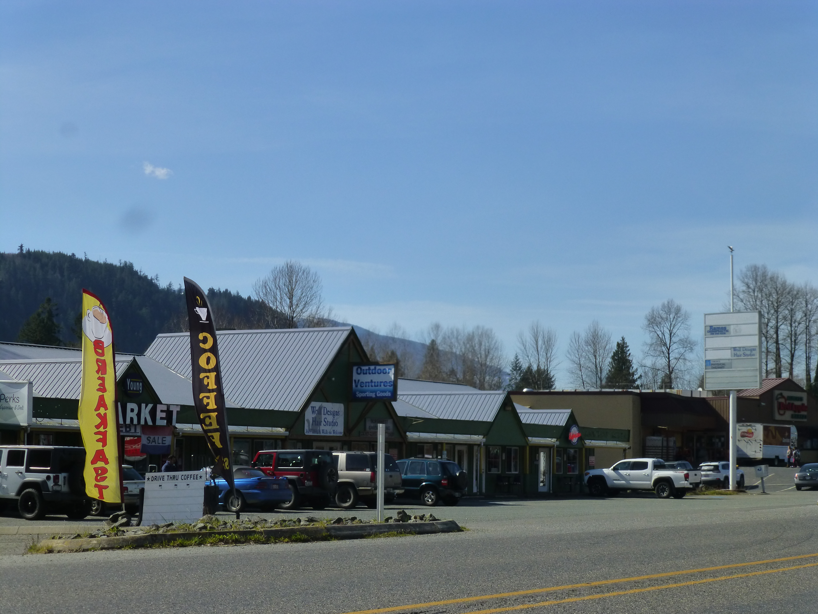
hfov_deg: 27.8
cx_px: 409
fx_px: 1654
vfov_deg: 21.0
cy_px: 307
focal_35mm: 70
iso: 160
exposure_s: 1/800
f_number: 5
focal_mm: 12.5
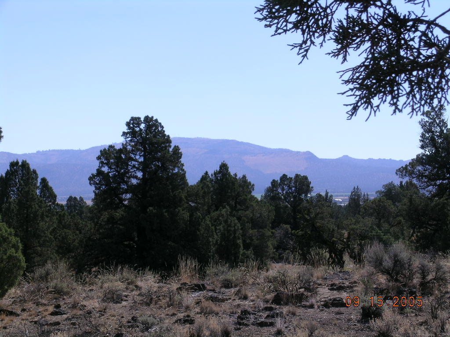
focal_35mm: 80
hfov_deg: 24.4
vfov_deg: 18.4
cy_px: 168
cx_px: 225
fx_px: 1040
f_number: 7.3
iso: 50
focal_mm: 16.7
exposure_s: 1/202
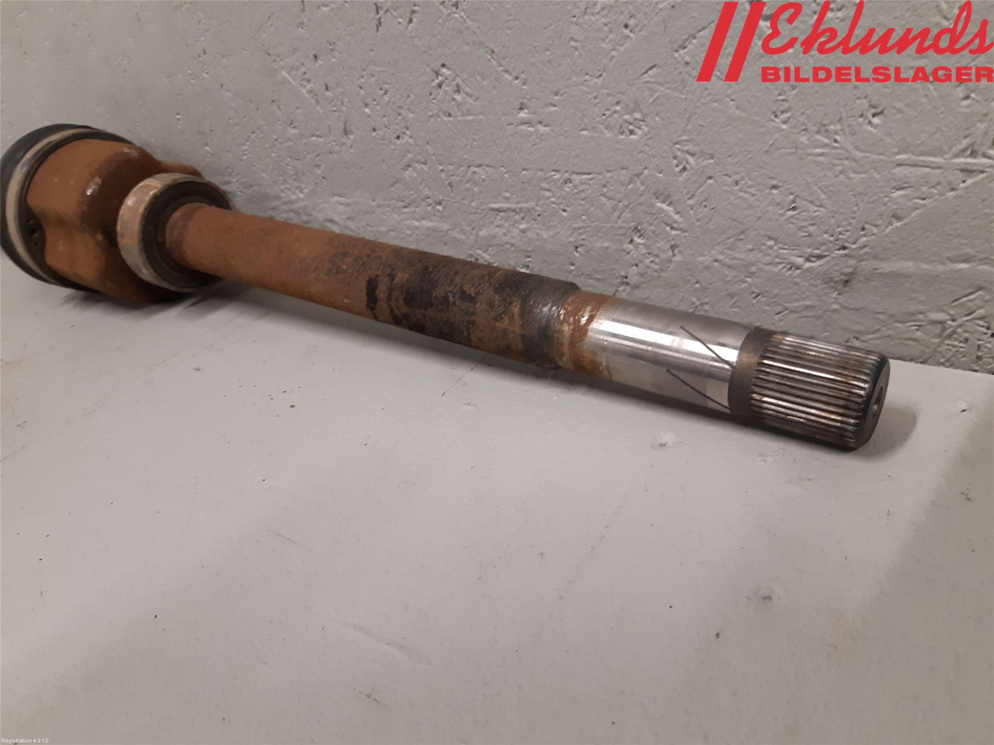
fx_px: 747
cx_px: 497
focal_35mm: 26
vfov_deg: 53.1
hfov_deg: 67.3
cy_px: 372
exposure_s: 1/50
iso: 160
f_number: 1.7
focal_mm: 3.93
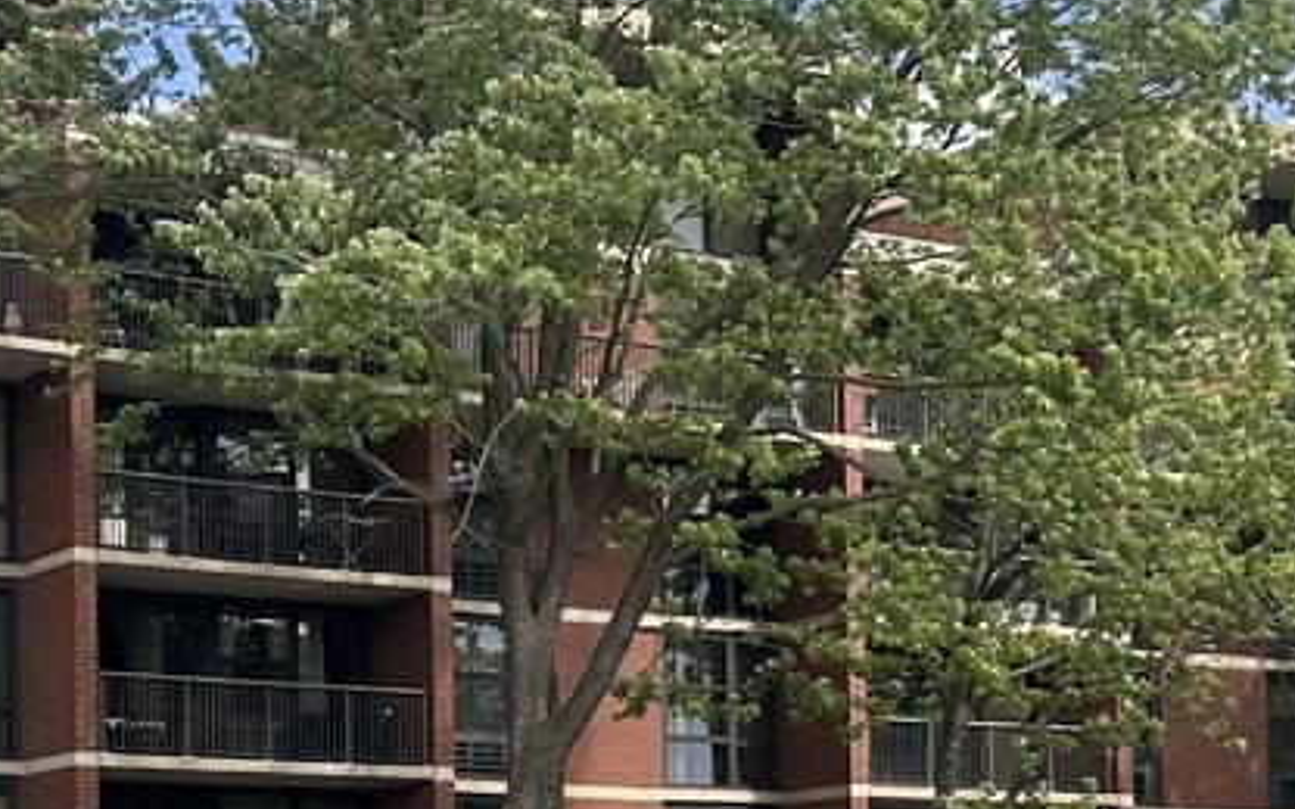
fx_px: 3106
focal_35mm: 88
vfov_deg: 14.4
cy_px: 933
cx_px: 573
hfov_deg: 23.5
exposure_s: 1/2299
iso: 80
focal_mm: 6.86
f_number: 1.78
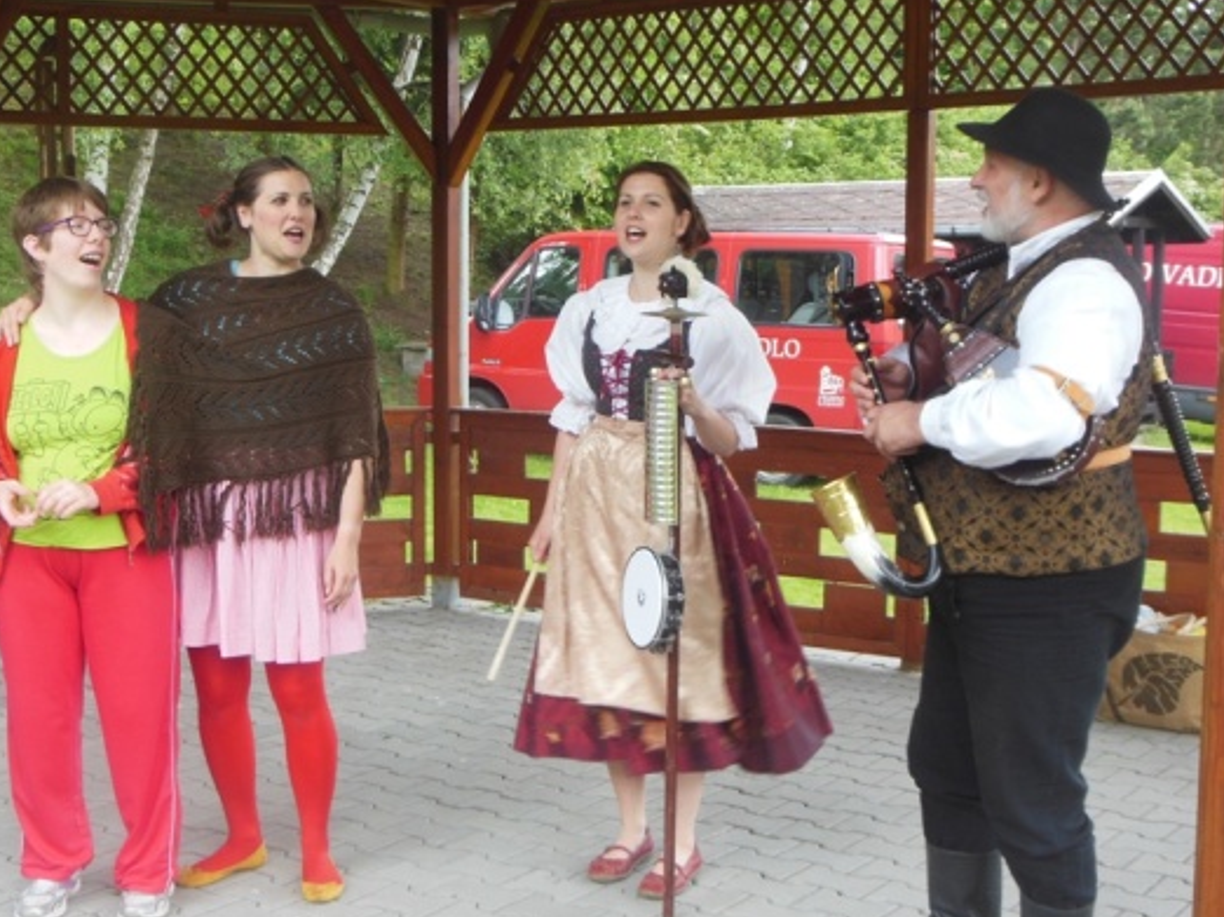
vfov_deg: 28.5
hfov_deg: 37.5
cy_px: 473
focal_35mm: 51
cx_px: 565
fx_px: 1802
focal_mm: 6.8
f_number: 3.6
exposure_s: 1/40
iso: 125
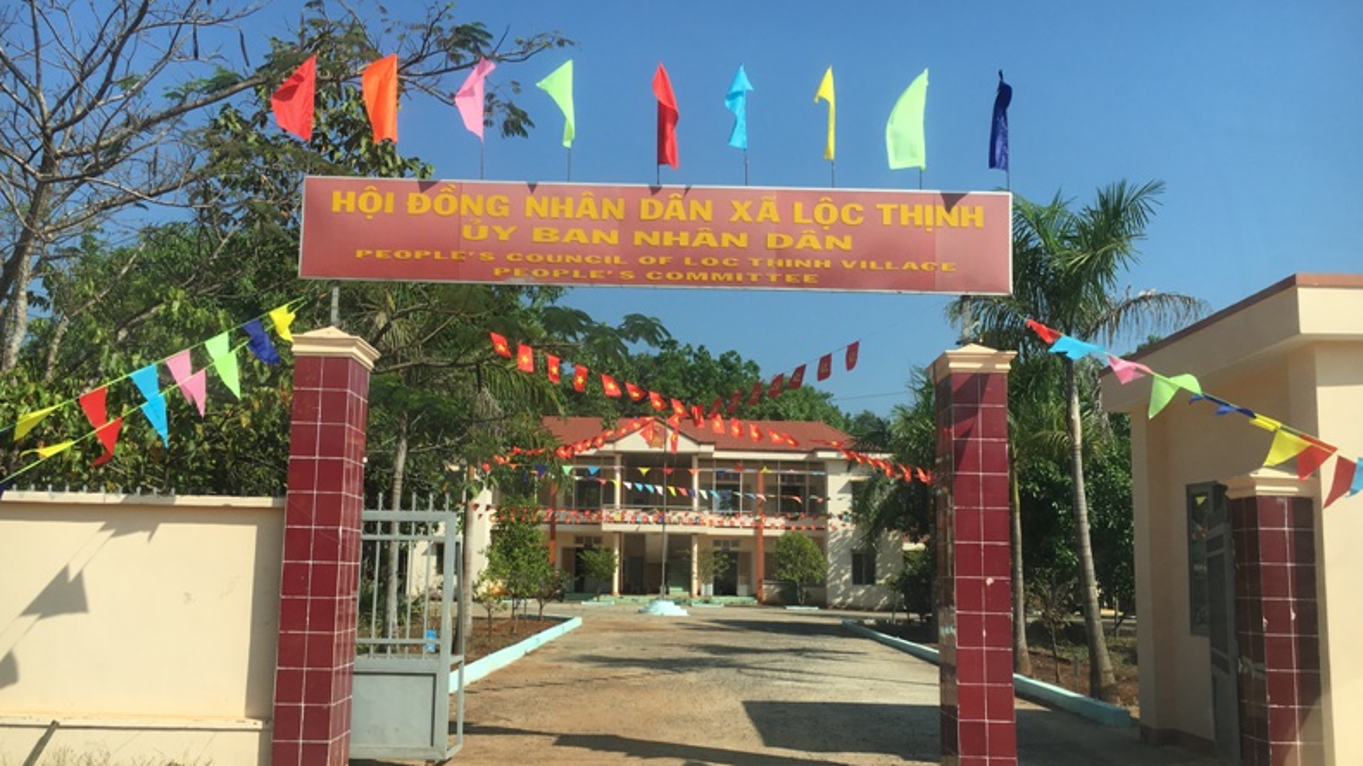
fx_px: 1156
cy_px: 440
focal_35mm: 32
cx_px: 683
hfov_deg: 61.0
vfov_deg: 36.6
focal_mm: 4.15
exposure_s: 1/1451
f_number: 2.2
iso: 25
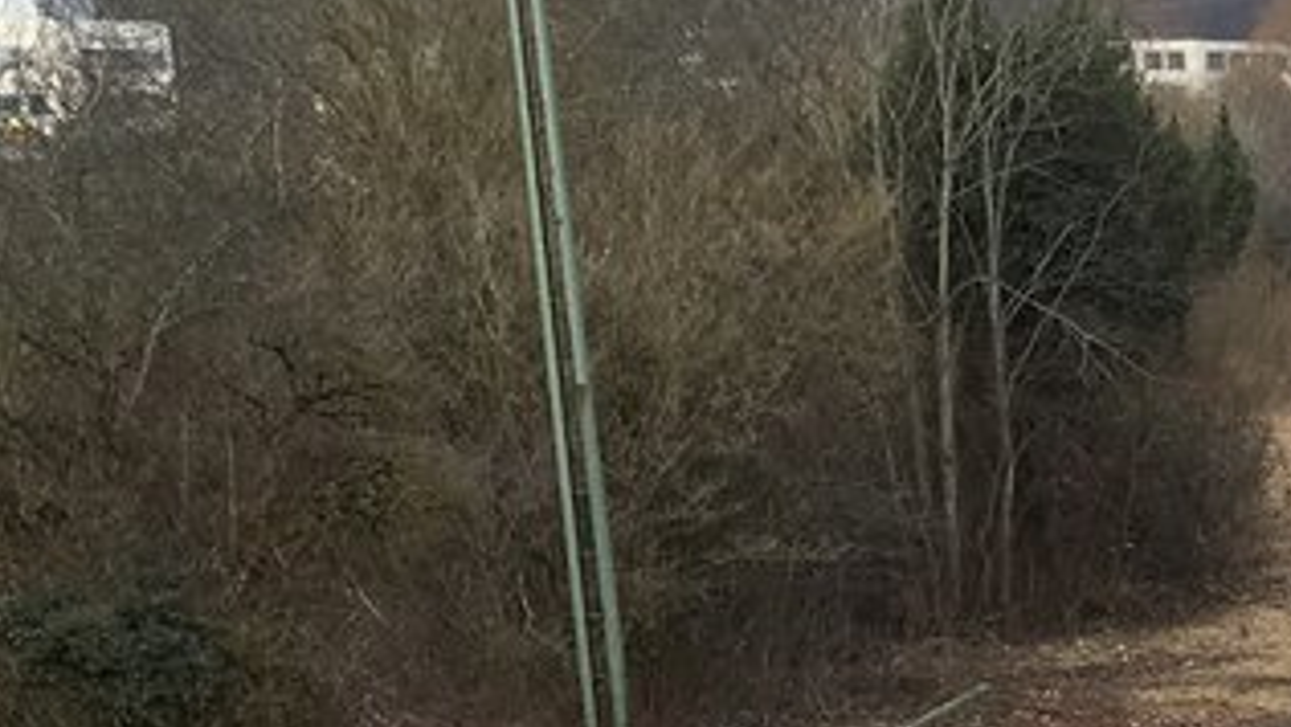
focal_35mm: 120
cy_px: 1405
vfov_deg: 9.5
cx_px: 2108
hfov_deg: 15.9
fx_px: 4109
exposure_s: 1/320
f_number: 2.2
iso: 25
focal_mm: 4.15
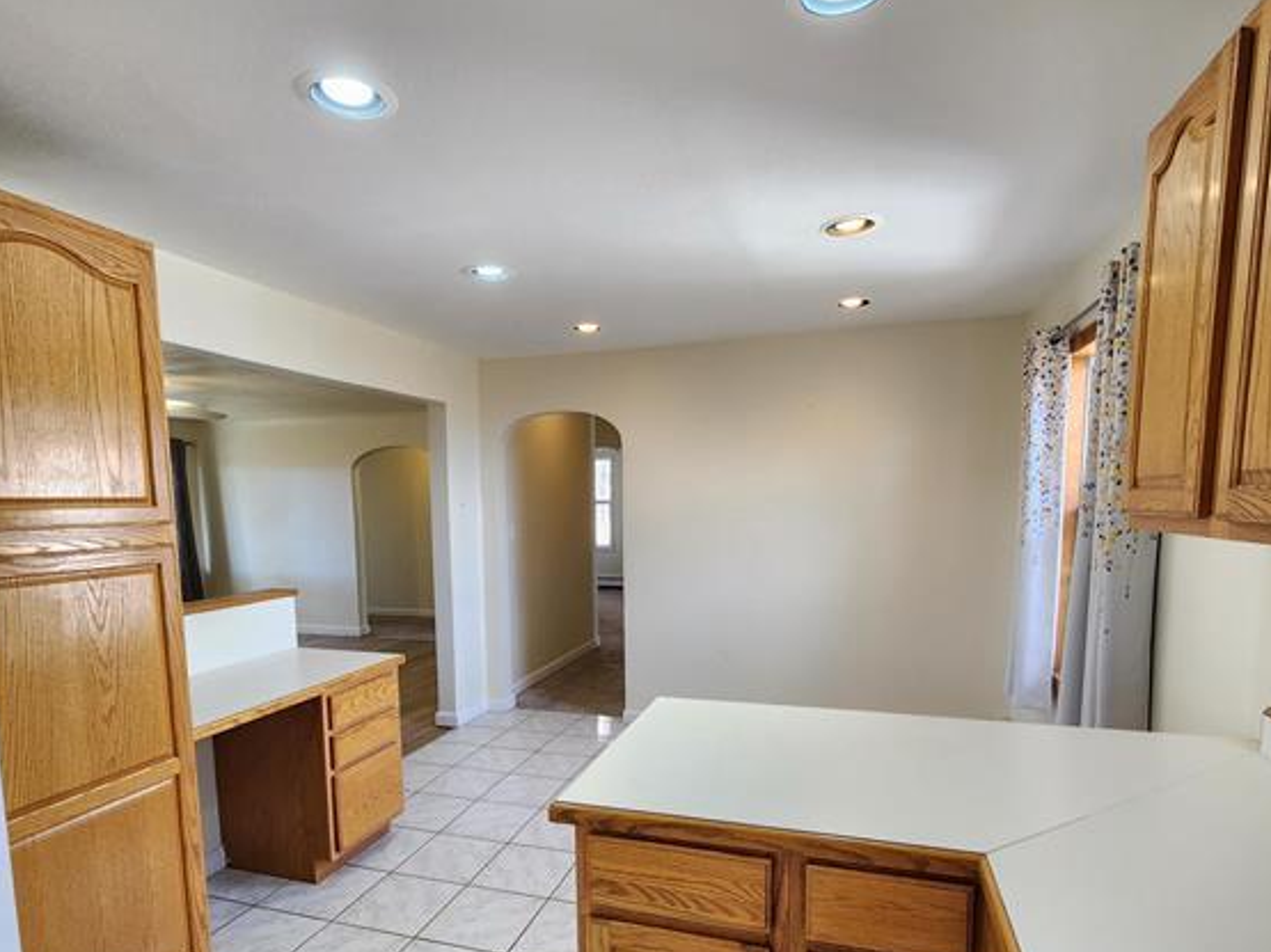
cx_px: 637
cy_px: 577
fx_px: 661
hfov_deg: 87.8
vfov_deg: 70.7
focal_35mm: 18
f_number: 2.2
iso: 125
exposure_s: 1/60
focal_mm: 2.2
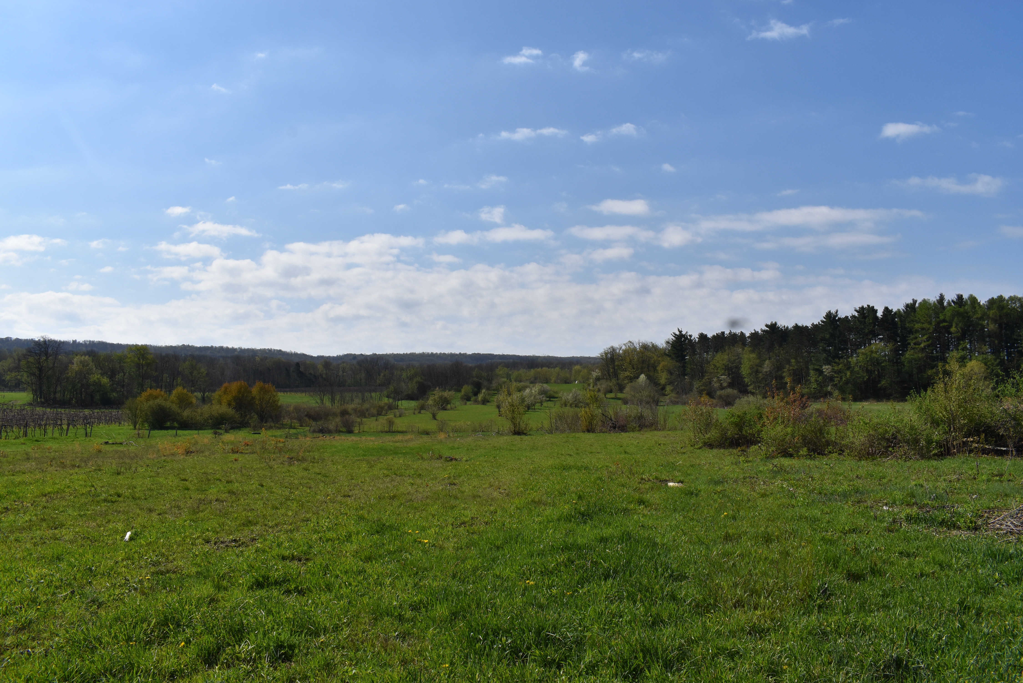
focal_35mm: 27
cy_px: 342
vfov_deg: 48.0
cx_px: 512
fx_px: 767
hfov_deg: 67.4
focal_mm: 18
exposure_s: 1/500
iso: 200
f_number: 11
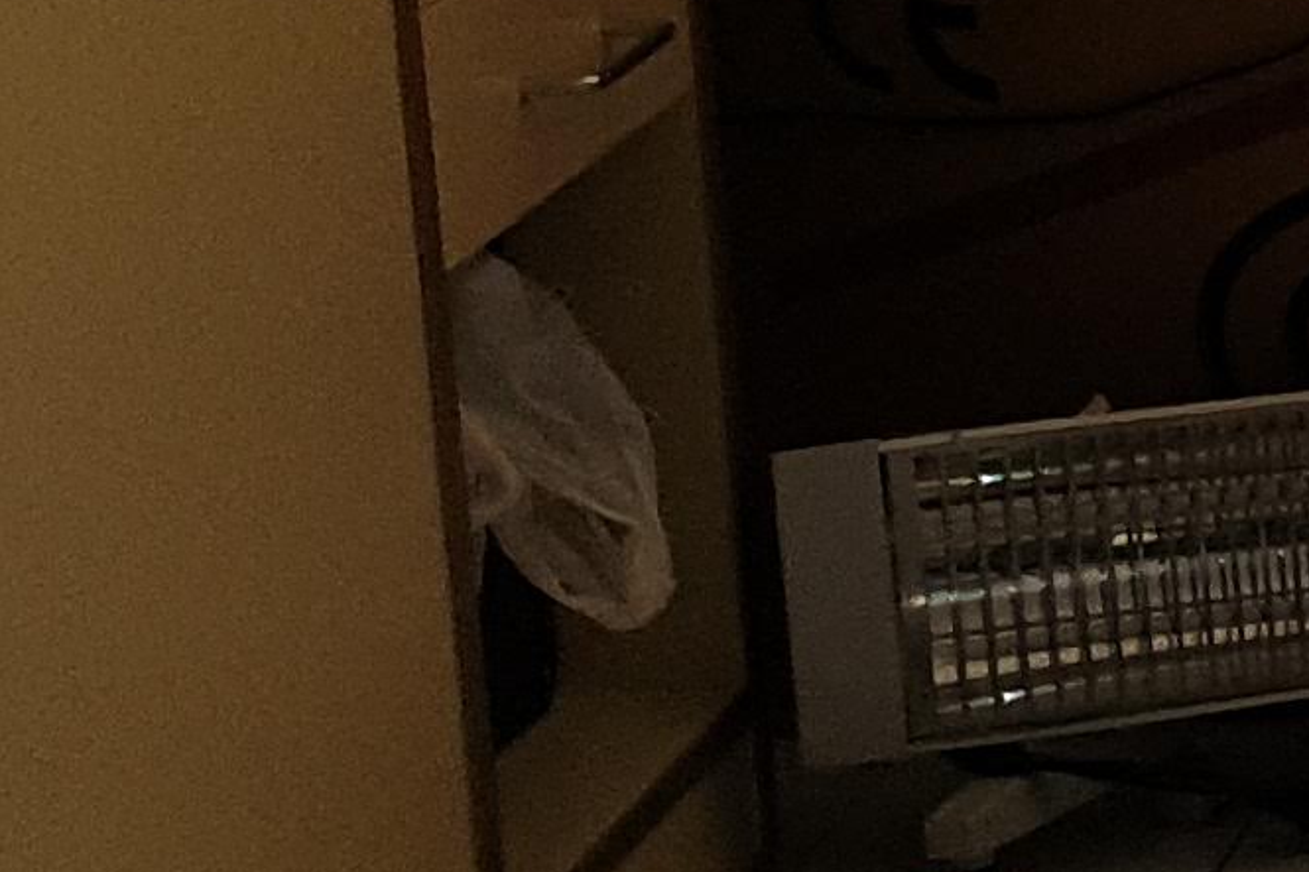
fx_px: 5961
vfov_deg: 8.3
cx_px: 3933
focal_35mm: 164
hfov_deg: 9.7
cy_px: -171
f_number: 2.4
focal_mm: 4.3
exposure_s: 1/428
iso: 50
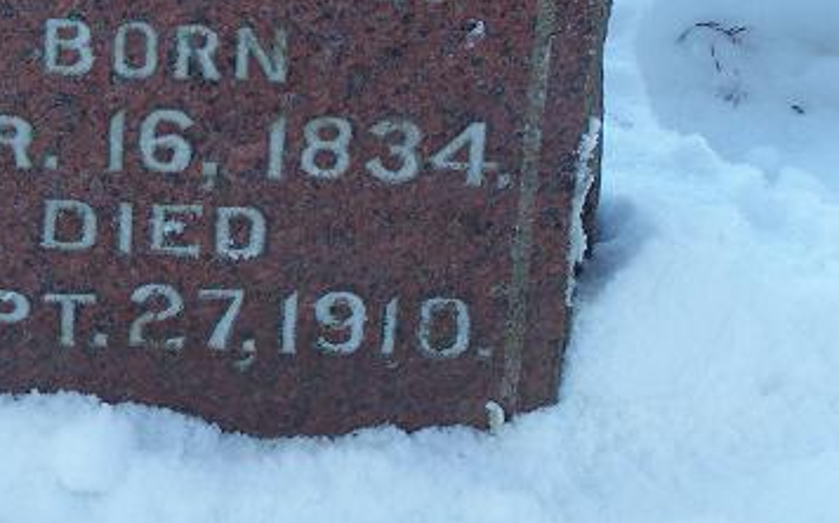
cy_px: 98
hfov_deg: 14.4
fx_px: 3291
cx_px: 132
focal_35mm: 144
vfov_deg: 9.1
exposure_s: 1/125
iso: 80
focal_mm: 12.4
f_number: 3.2
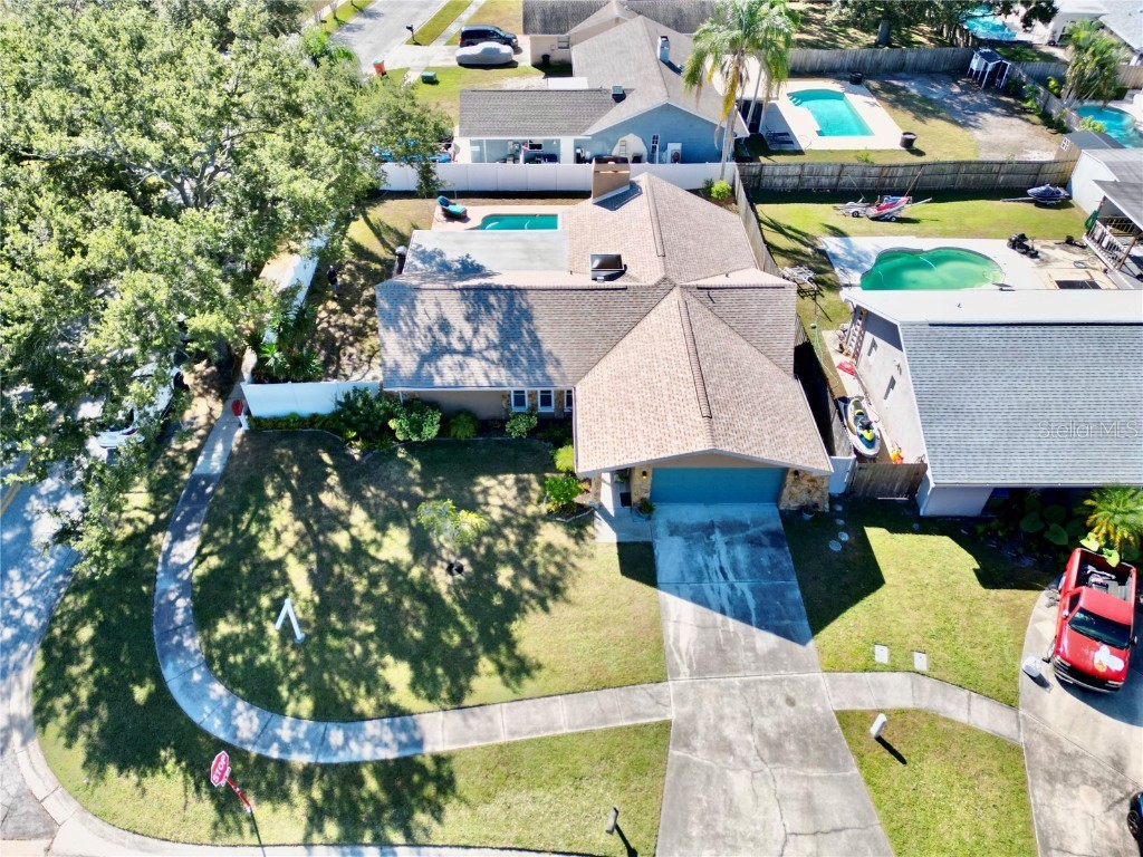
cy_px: 428
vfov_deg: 56.8
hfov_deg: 71.6
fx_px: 792
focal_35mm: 24
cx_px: 572
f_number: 1.7
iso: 110
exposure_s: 1/1250
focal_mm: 6.72
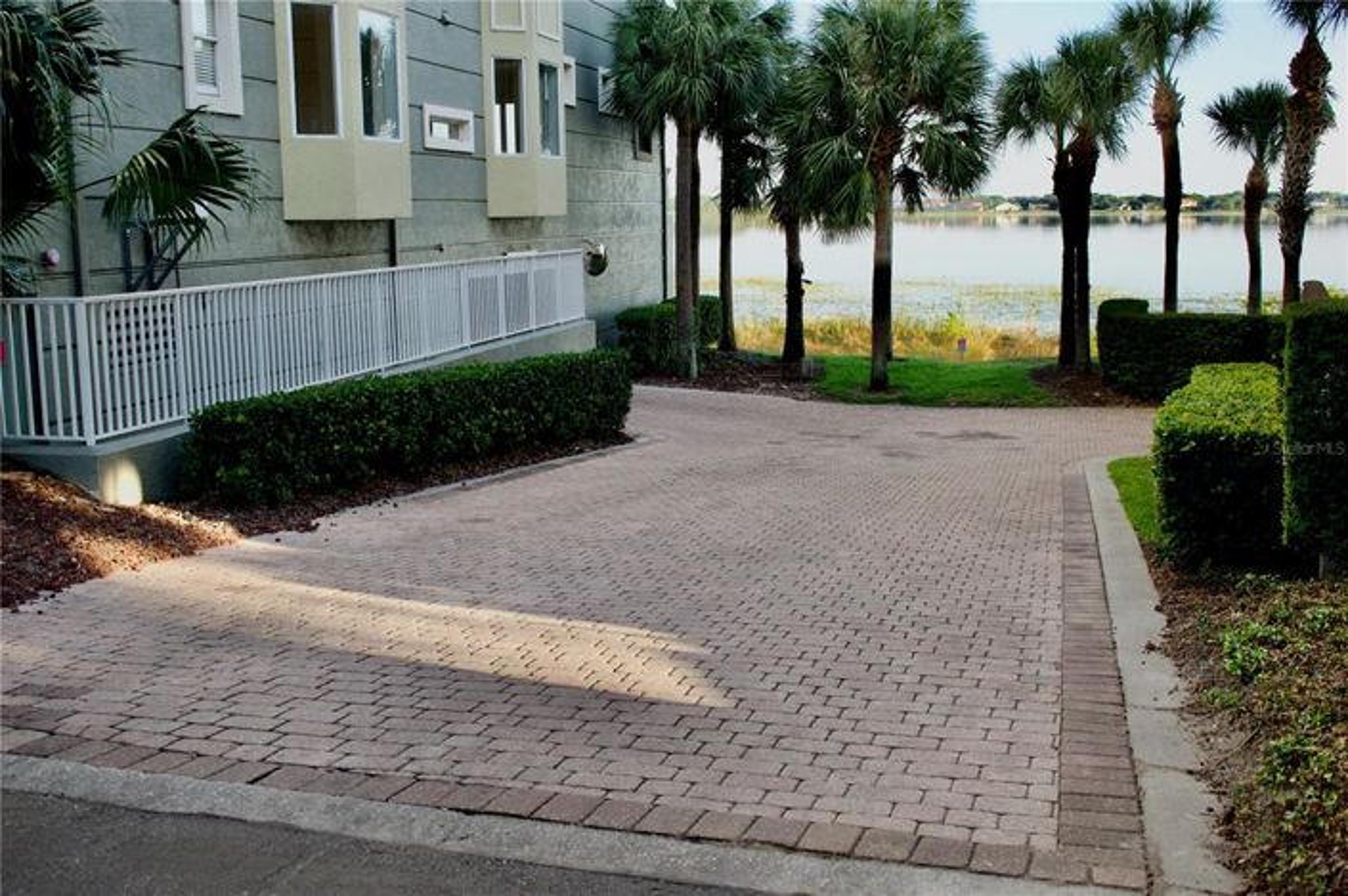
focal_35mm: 38
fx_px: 1403
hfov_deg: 51.3
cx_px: 674
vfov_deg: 35.4
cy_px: 448
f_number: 5.6
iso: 280
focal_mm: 25
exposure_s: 1/250
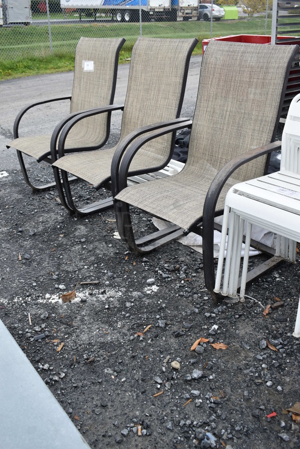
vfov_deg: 55.1
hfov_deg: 38.4
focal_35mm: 34
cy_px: 224
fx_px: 431
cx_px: 150
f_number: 5.6
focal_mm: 23
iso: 220
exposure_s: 1/250
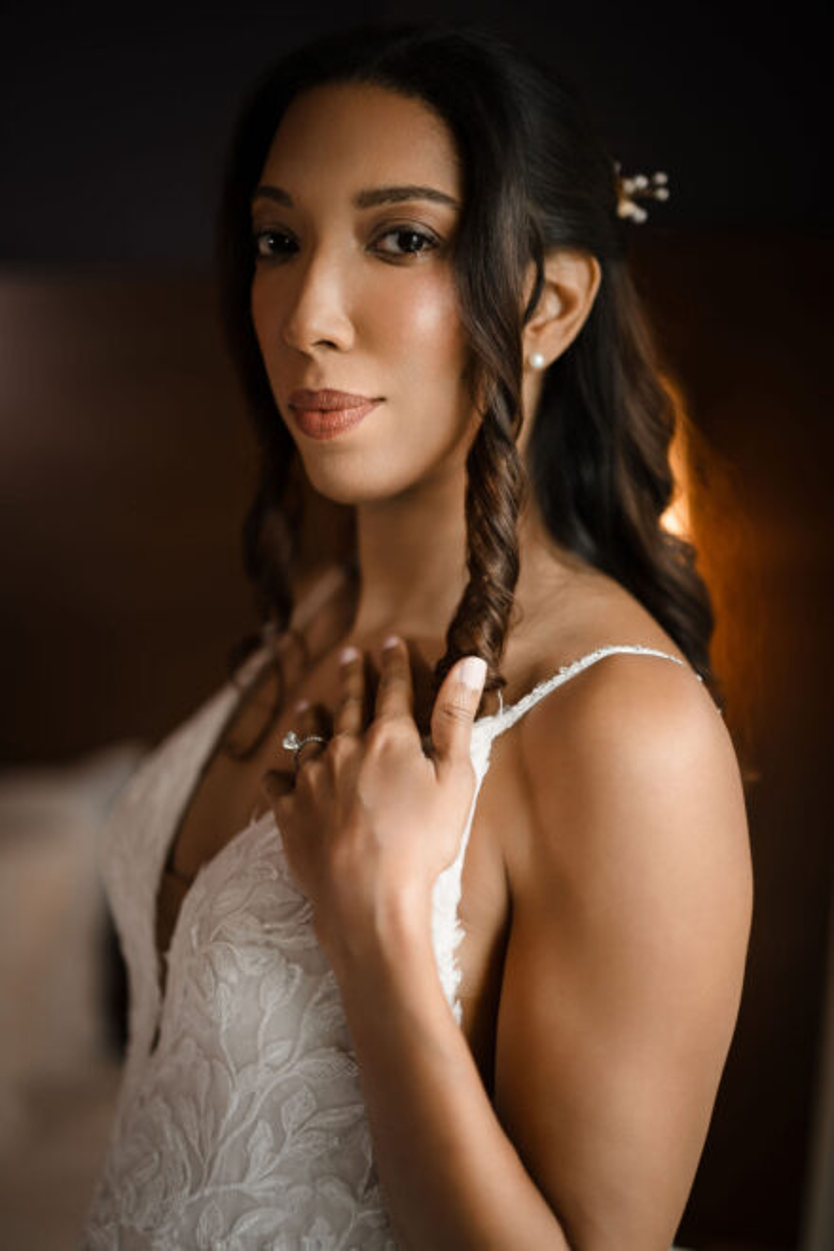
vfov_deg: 39.6
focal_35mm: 50
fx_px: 1737
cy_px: 626
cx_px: 417
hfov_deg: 27.0
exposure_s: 1/200
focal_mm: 50
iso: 64
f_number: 1.2
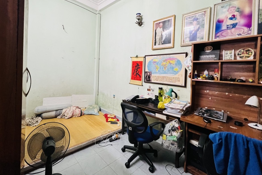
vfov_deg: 76.7
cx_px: 120
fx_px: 109
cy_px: 73
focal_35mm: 15
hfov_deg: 100.2
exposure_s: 1/50
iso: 400
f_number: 1.8
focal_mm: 1.57
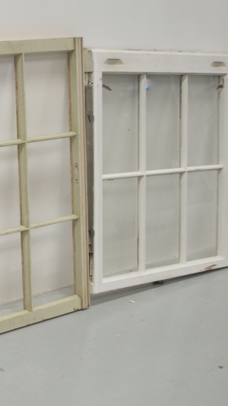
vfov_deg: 23.7
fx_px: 967
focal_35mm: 90
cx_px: -44
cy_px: 225
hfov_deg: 13.1
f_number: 5
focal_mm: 34
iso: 400
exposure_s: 1/80
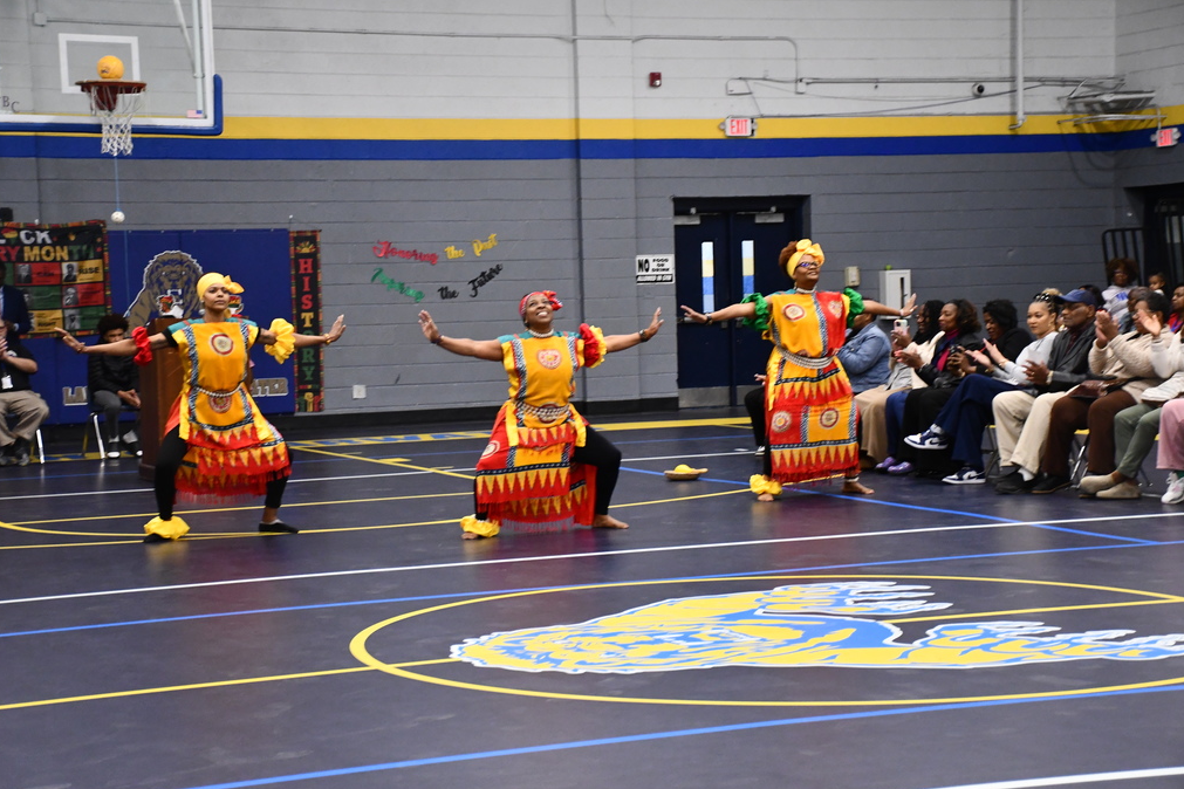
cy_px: 397
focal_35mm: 76
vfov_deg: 17.9
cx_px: 587
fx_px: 2499
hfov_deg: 26.7
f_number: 4.8
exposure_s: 1/125
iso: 2200
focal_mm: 50
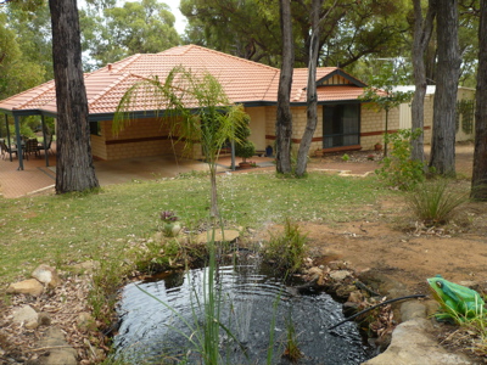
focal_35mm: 35
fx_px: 492
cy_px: 182
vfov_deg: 40.7
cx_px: 244
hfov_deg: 52.6
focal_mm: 5.8
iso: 100
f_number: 2.8
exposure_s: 1/320
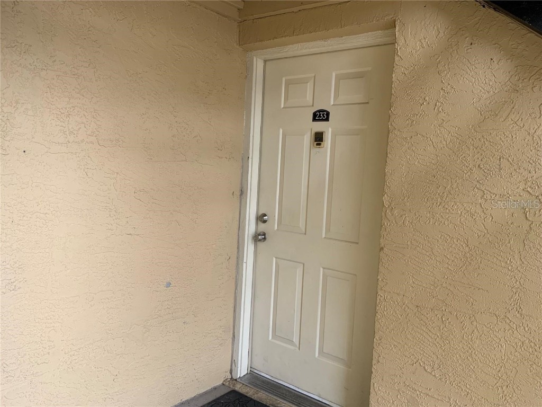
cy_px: 204
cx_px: 271
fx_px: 454
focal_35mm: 29
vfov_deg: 48.2
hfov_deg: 61.7
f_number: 1.8
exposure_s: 1/122
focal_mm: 3
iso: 40
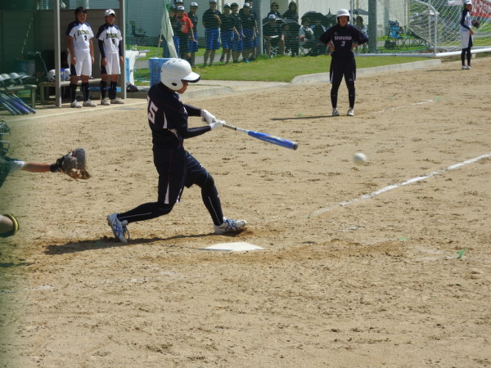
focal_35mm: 125
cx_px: 246
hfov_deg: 15.8
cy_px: 184
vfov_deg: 11.9
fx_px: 1773
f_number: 5
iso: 100
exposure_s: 1/800
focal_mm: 22.4
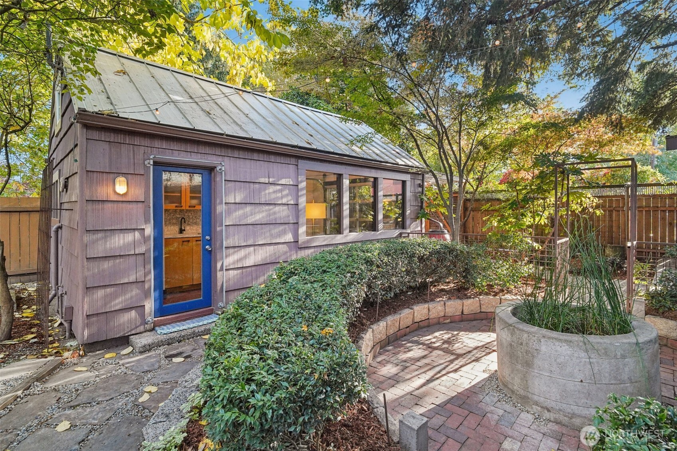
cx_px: 338
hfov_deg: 96.7
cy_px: 226
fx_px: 301
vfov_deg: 73.7
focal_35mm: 16
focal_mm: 16
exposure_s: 1/60
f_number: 8
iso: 1600
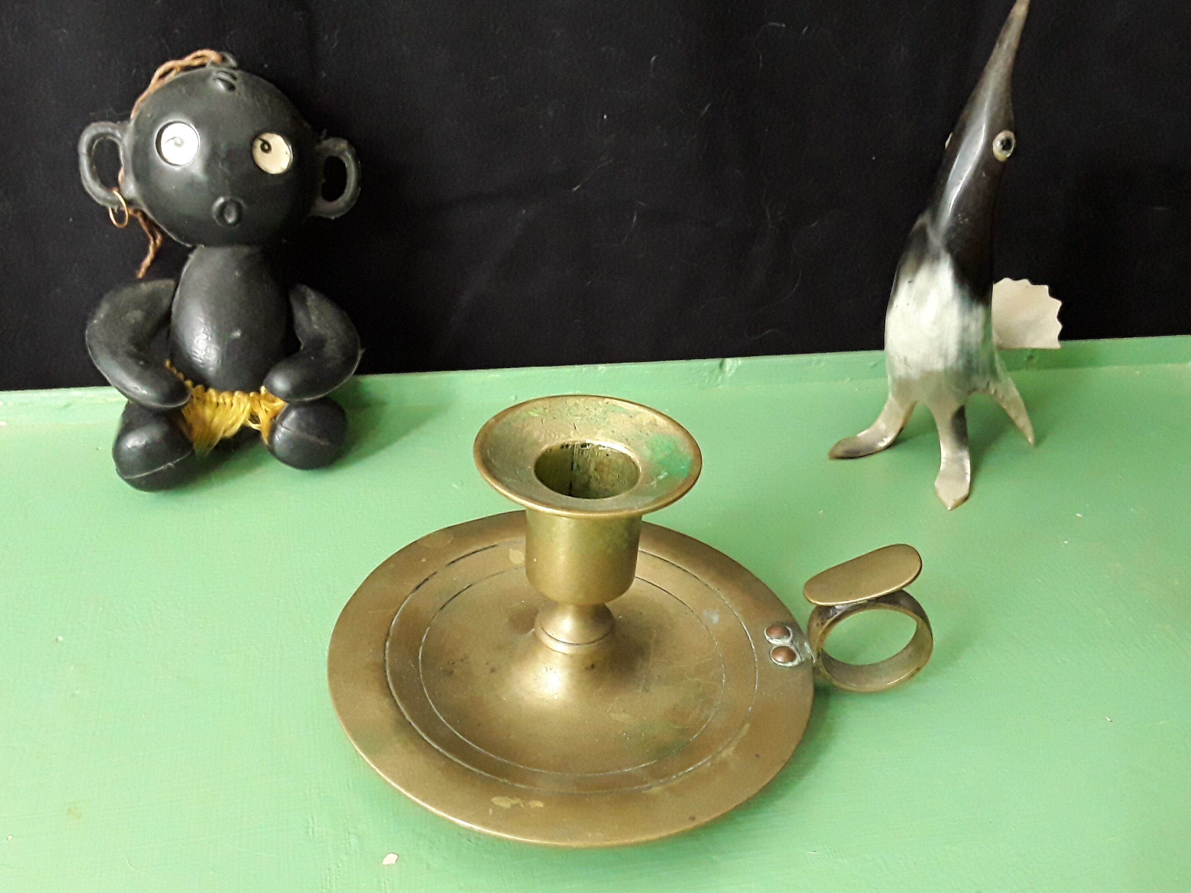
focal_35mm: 30
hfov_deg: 60.0
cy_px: 455
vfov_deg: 46.8
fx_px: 1032
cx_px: 595
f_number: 1.9
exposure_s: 1/116
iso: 400
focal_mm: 2.91
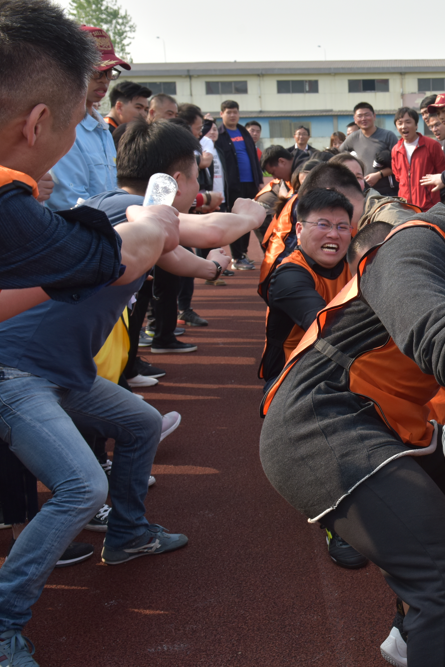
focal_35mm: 58
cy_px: 314
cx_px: 501
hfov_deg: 22.0
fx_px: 1075
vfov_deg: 34.5
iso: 200
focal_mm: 32
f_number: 8
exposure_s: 1/250
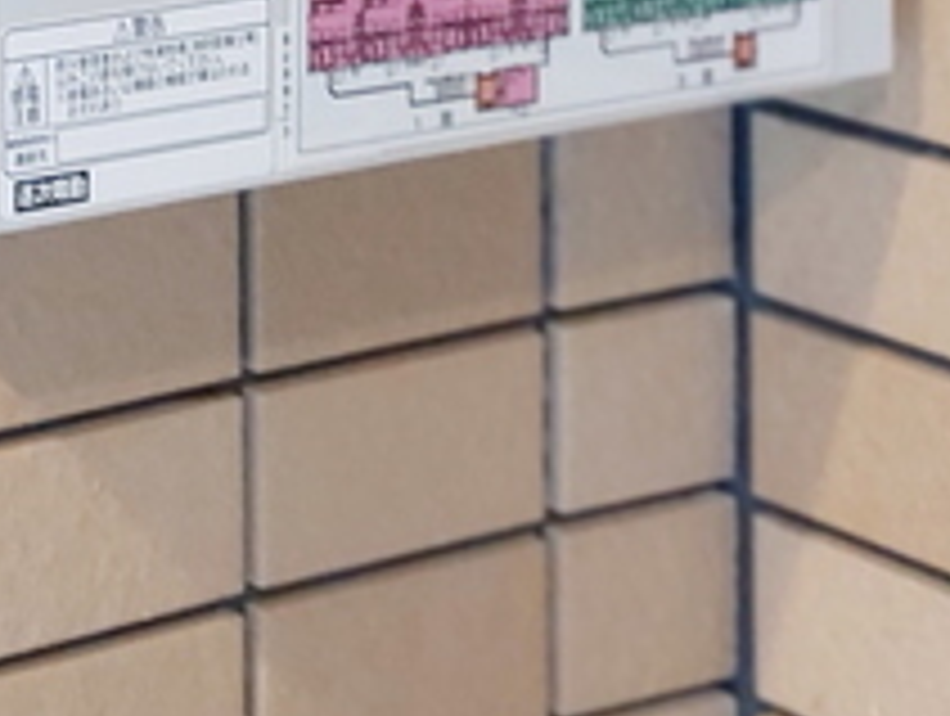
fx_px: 2997
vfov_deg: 11.7
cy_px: -856
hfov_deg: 14.3
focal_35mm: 109
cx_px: -1090
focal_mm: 5.23
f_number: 1.8
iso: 250
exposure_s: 1/24
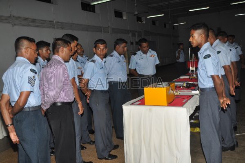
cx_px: 122
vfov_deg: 36.8
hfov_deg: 53.2
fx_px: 245
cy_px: 82
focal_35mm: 36
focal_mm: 24
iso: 200
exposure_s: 1/125
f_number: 7.1
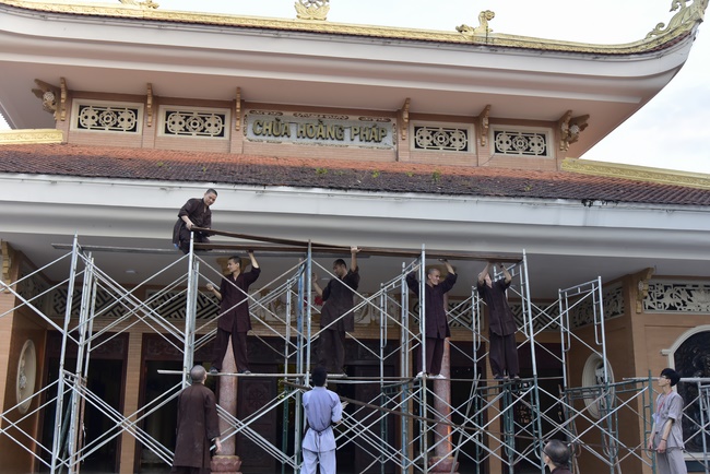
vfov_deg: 35.1
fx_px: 750
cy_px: 237
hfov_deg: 50.7
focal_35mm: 38
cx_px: 355
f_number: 5.6
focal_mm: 38
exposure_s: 1/80
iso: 640
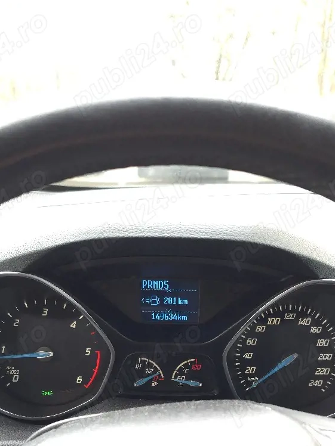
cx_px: 177
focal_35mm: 41
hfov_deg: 35.1
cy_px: 396
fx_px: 529
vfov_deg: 42.3
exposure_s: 1/50
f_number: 1.7
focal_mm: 6.3
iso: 100
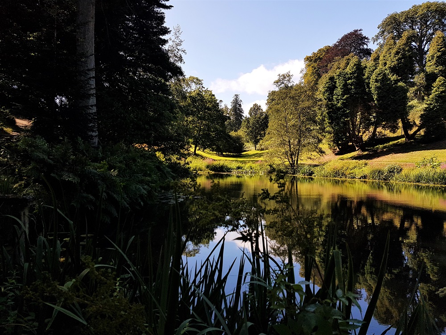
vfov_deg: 53.1
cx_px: 223
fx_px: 335
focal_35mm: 26
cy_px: 168
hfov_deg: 67.3
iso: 40
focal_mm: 4.2
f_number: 1.7
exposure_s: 1/1408
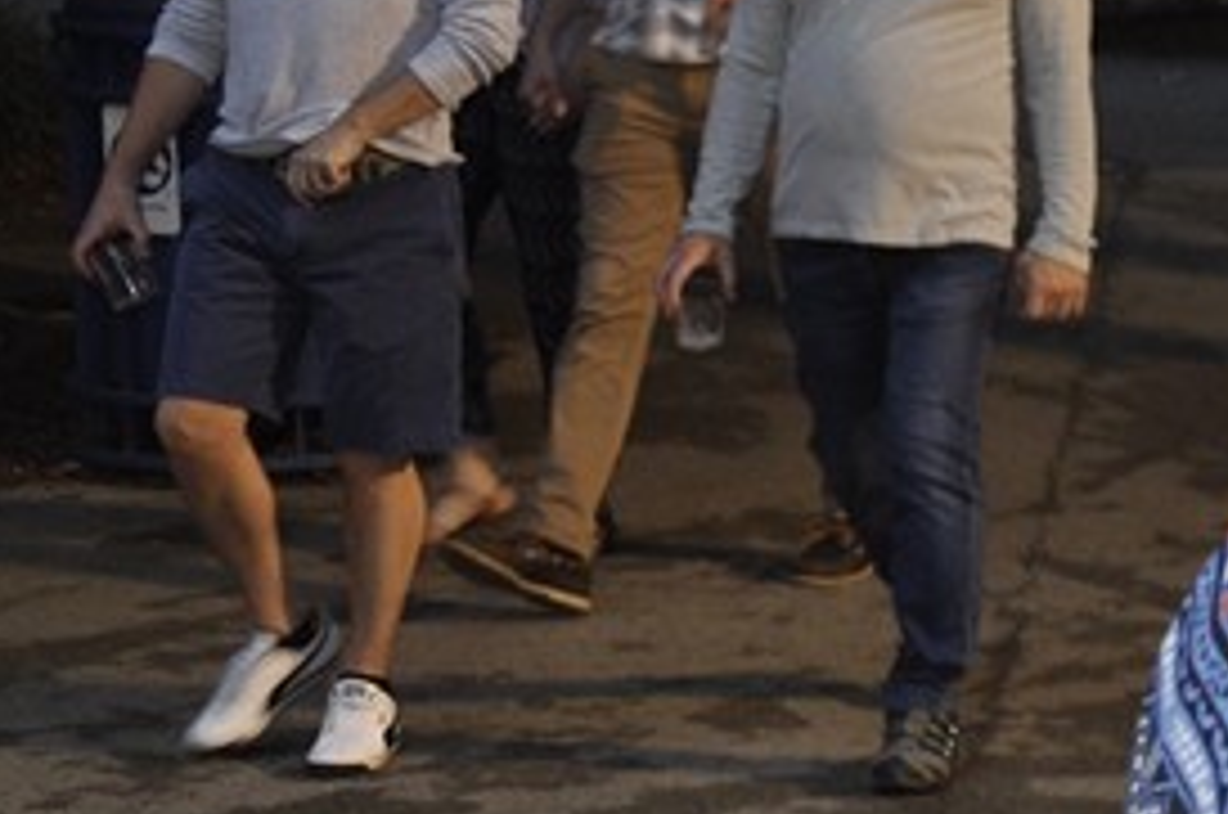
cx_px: 2222
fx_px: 4869
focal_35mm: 143
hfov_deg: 13.0
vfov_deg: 9.6
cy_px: 490
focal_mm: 26
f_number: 4
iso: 400
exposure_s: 1/60
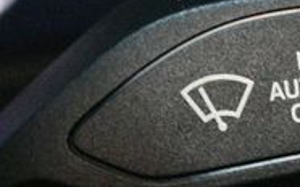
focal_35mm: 253
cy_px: 156
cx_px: 477
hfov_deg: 8.1
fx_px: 2067
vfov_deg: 5.2
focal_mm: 48
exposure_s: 1/60
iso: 11400
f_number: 5.3
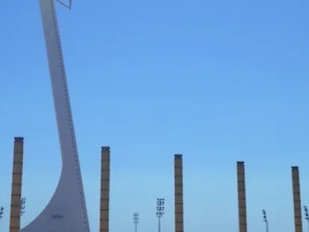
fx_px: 670
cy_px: 28
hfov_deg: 25.9
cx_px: 114
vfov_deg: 19.3
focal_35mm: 75
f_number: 10
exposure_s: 1/250
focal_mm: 5.5
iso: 80
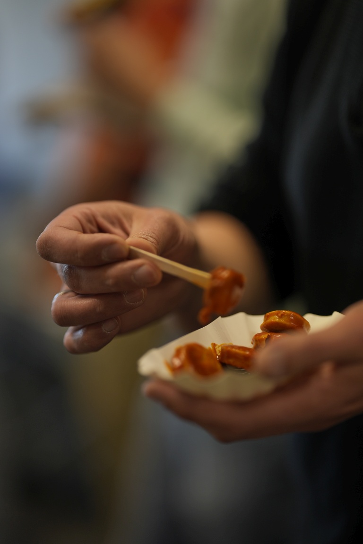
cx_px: 182
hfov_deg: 16.1
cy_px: 272
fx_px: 1286
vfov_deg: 23.9
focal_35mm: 85
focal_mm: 85
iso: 125
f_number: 1.4
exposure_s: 1/400
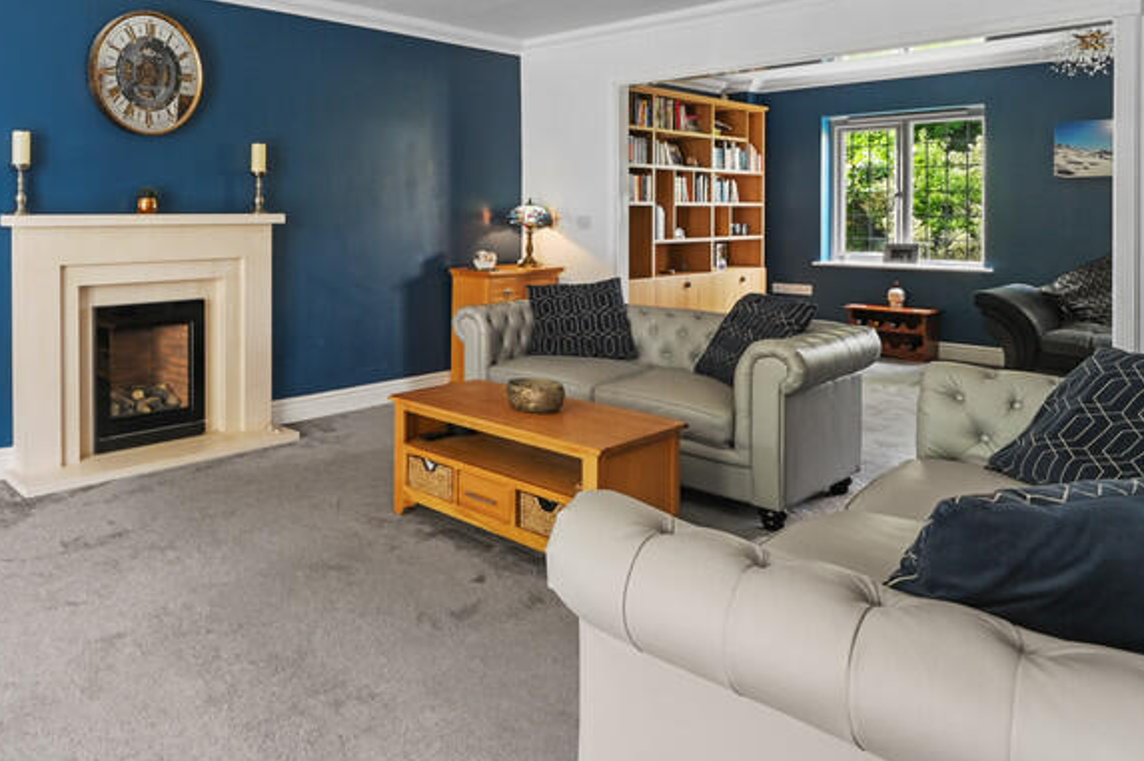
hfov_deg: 65.7
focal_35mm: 25
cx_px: 244
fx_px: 794
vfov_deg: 49.7
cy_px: 217
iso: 400
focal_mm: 14
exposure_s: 1/1.25
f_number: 8
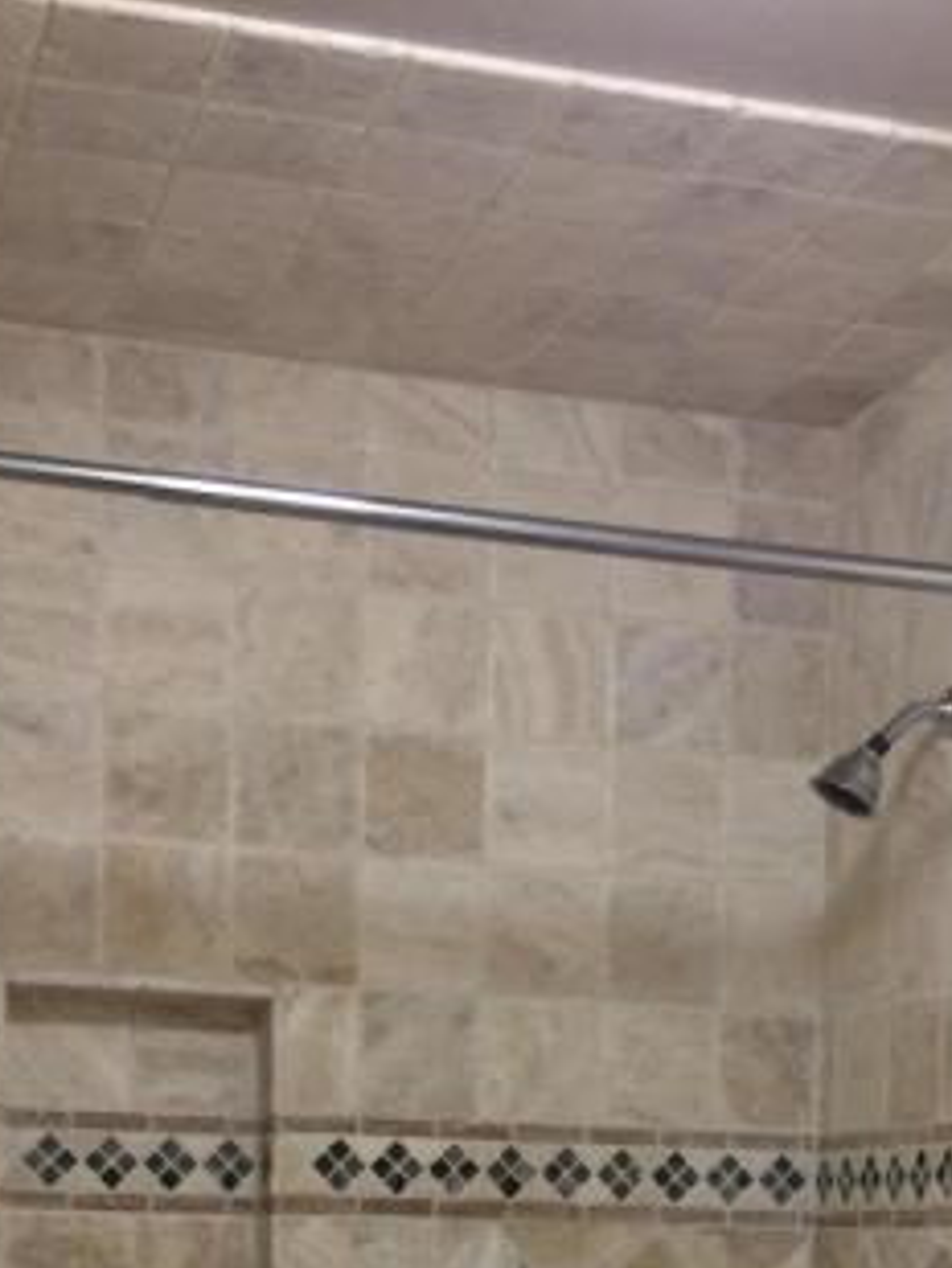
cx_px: 595
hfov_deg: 20.4
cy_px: 1539
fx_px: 2638
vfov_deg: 24.4
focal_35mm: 72
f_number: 2.2
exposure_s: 1/30
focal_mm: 4.15
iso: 125
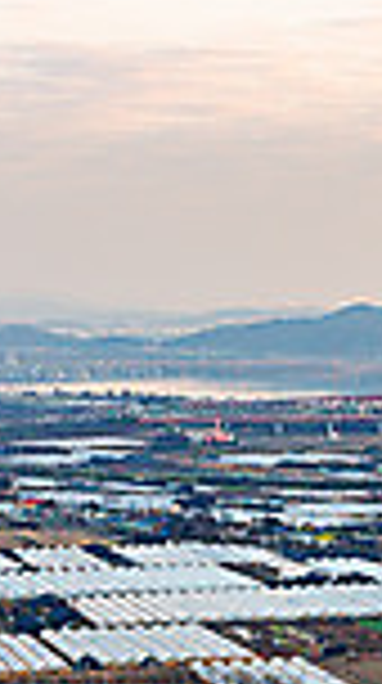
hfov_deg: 8.0
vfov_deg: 14.4
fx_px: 2623
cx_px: 699
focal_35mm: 145
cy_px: 792
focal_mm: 35
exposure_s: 1/40
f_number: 10
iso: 200
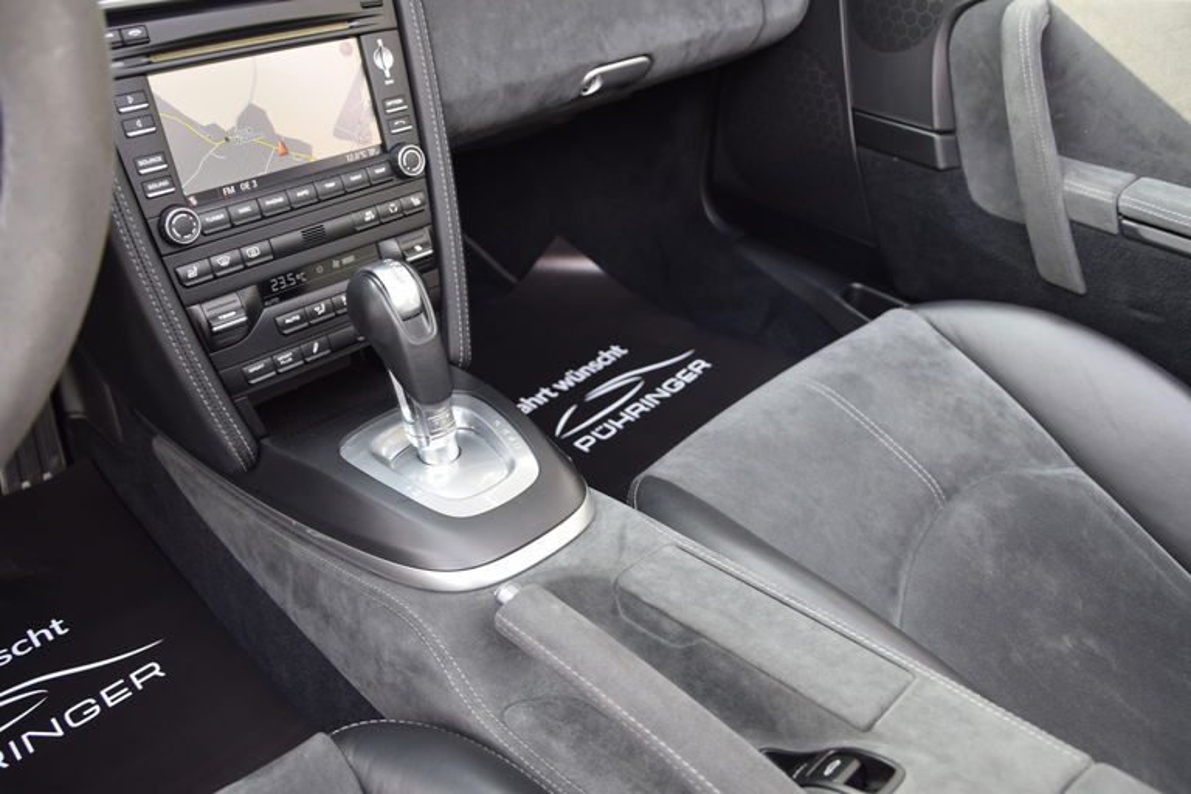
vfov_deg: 25.8
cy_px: 397
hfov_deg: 37.9
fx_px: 1737
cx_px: 596
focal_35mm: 52
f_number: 5.6
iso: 400
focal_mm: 35
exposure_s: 1/125
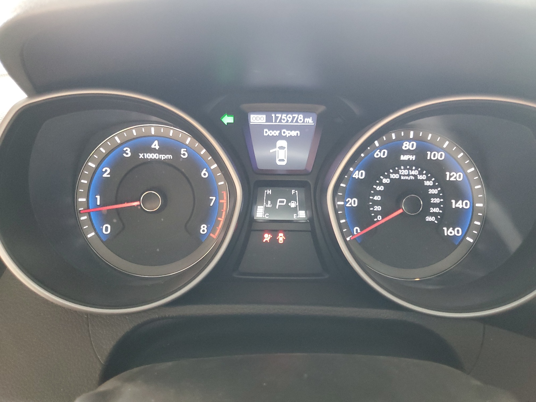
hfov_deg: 67.3
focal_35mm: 26
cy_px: 201
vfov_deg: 53.1
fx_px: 403
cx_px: 268
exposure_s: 1/30
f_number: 1.5
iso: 325
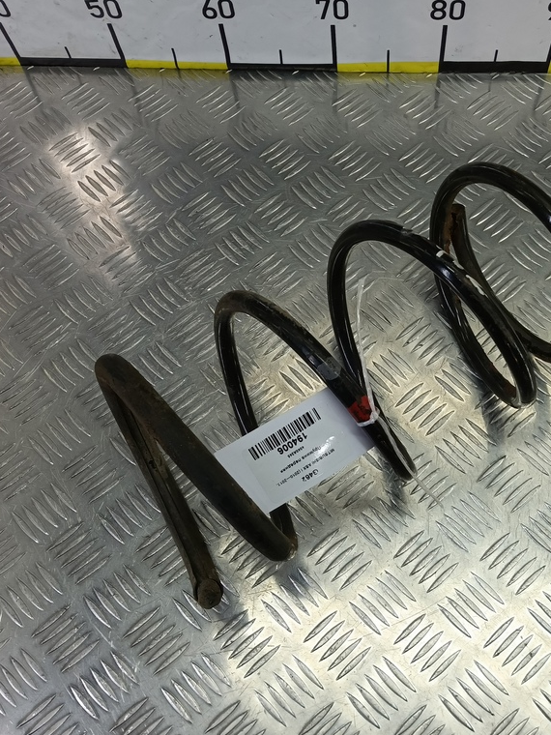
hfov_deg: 44.8
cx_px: 362
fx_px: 658
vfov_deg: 58.4
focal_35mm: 31
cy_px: 368
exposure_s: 1/100
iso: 124
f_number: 1.6
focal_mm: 4.11
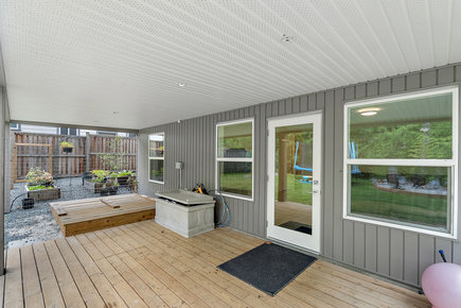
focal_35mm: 16
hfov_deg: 96.7
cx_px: 230
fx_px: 205
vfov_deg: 73.7
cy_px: 154
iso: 320
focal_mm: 16
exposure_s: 1/25
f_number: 6.3
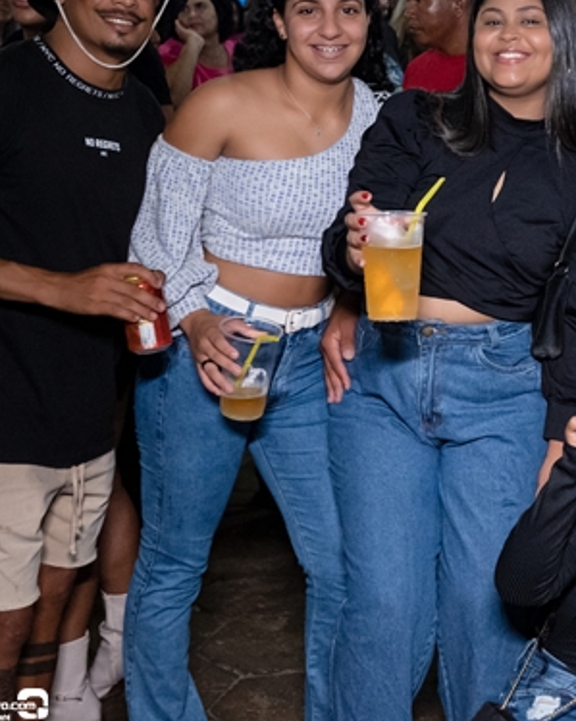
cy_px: 258
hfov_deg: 21.6
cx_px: 639
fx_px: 1428
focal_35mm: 67
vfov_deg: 28.2
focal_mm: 24
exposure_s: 1/125
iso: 2500
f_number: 3.2
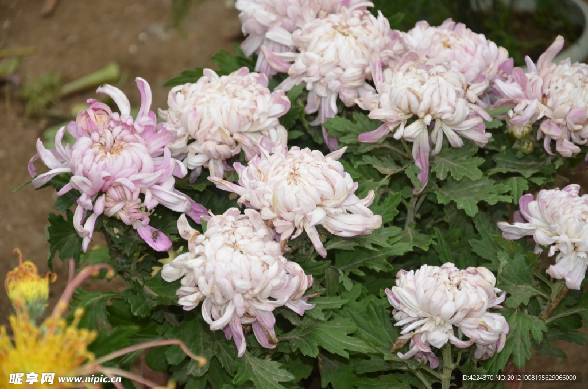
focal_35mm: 158
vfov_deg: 8.7
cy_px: 194
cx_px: 294
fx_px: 2567
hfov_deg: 13.1
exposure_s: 1/250
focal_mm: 105
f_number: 5.6
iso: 360
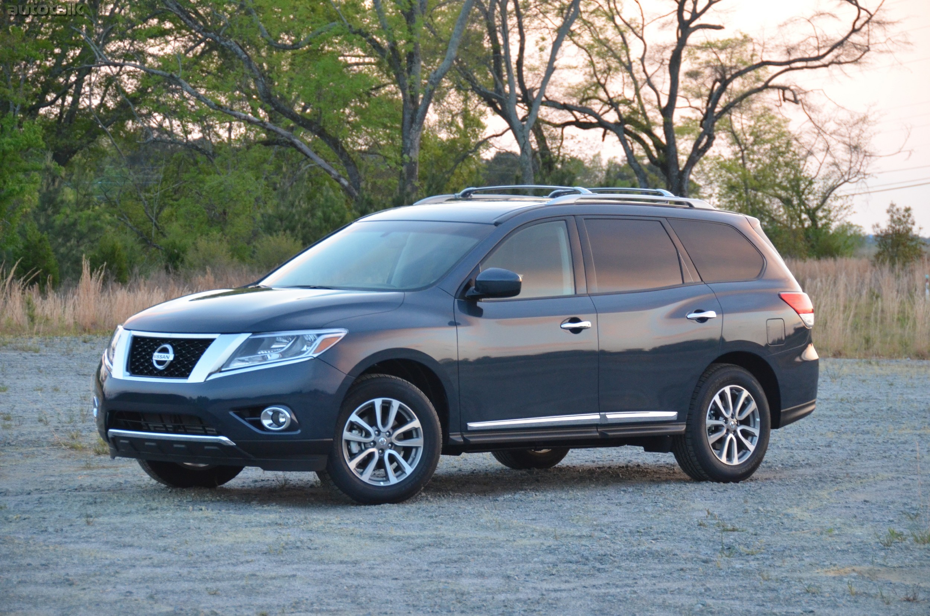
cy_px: 308
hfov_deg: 15.2
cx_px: 465
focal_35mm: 135
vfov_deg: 10.1
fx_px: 3480
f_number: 5.3
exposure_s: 1/80
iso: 1600
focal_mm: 90
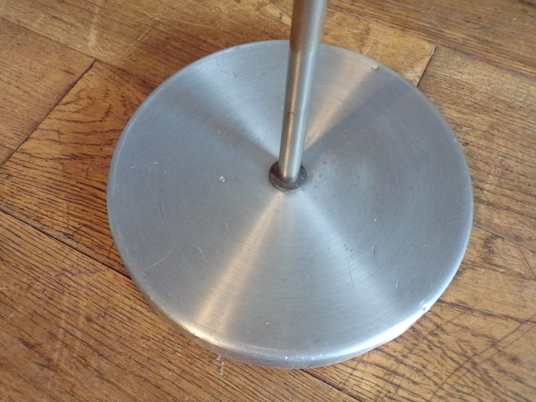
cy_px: 201
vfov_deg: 44.2
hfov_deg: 56.8
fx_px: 495
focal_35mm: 32
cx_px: 268
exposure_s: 1/60
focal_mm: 5.8
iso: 800
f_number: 3.2
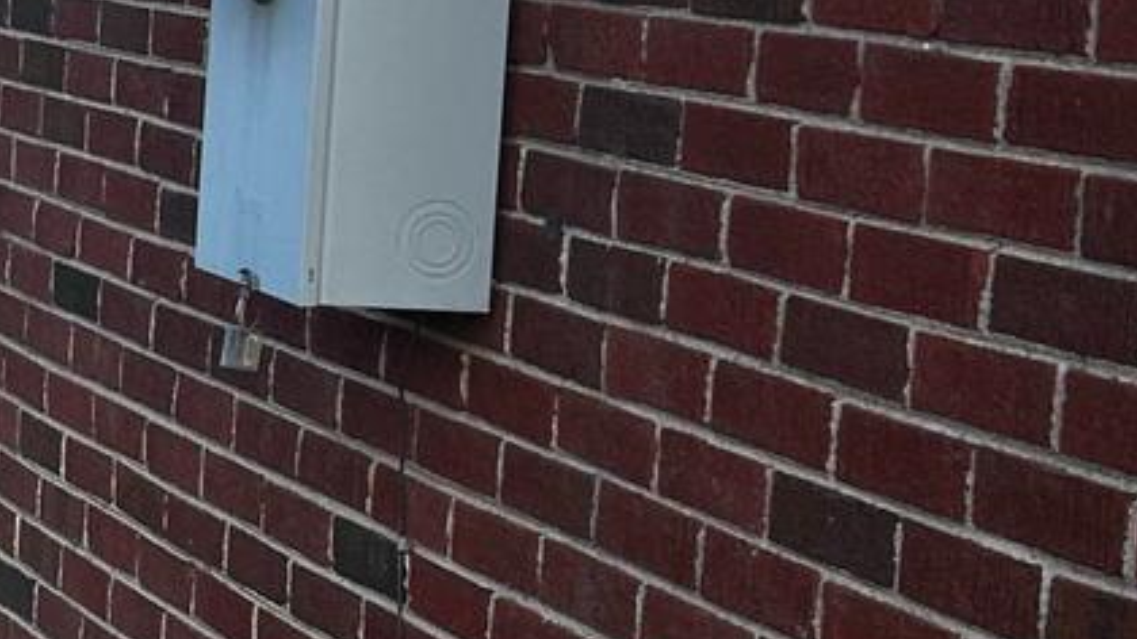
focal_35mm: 138
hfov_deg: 14.5
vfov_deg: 8.8
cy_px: 62
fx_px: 4159
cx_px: -587
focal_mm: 5.7
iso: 50
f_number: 1.5
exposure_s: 1/1196
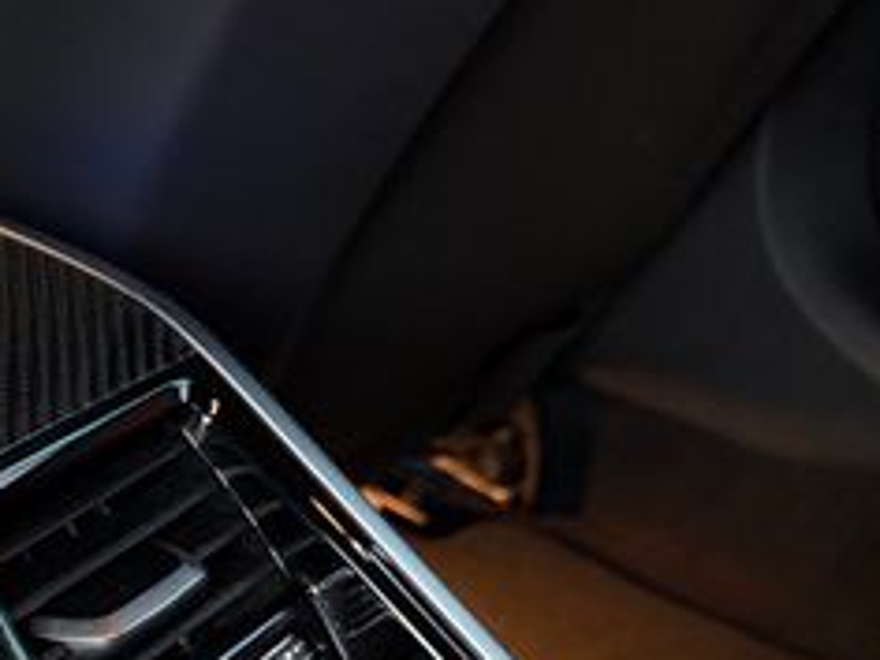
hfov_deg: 28.7
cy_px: 761
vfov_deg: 21.2
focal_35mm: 65
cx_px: 89
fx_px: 1652
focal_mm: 6.76
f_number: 1.78
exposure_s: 1/29
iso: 1000
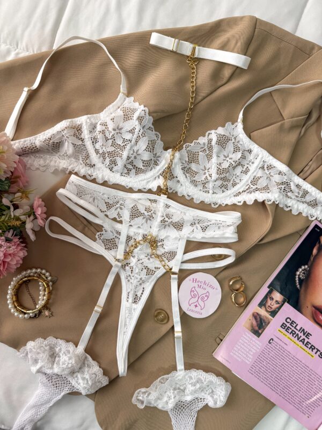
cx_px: 161
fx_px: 298
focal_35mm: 24
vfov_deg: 71.6
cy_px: 215
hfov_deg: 56.8
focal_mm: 6.76
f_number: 1.8
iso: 80
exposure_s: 1/120
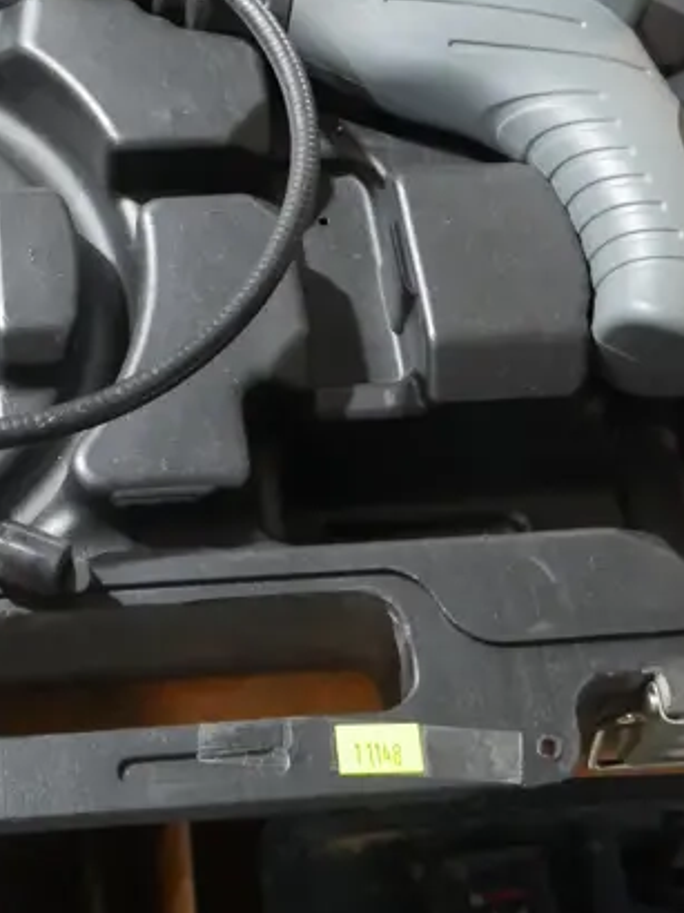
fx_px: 1846
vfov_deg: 26.8
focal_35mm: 70
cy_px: 82
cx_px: 99
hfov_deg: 20.7
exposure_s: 1/60
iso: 2500
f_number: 3.5
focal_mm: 14
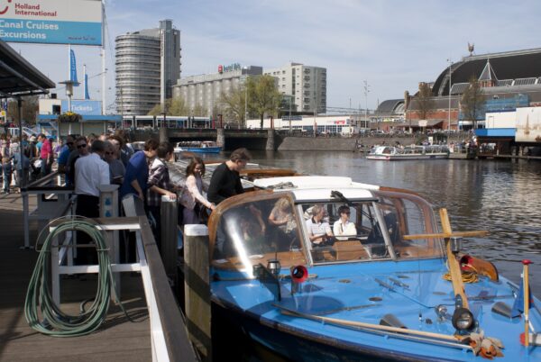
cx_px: 270
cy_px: 181
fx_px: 542
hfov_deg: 53.1
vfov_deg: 37.0
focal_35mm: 36
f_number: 10
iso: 100
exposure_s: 1/250
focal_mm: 24
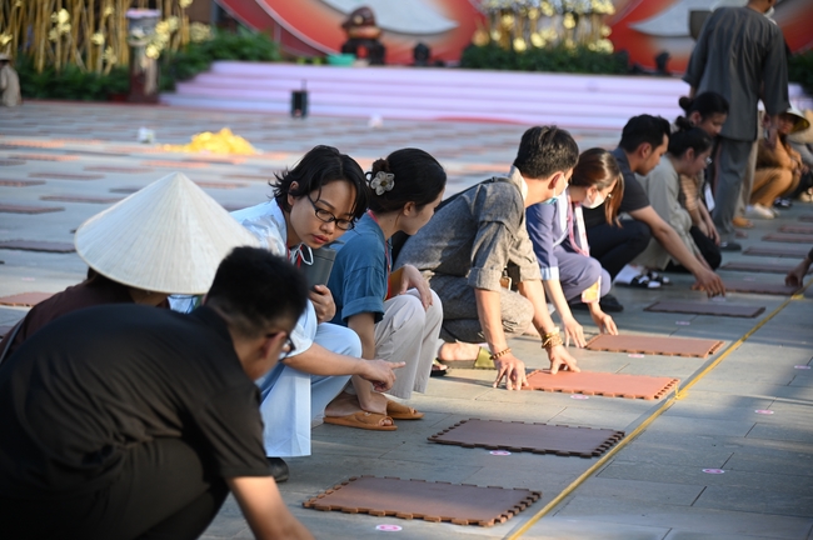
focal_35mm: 105
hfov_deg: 19.5
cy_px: 270
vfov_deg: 13.0
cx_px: 406
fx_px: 2369
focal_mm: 105
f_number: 4
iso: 400
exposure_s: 1/640
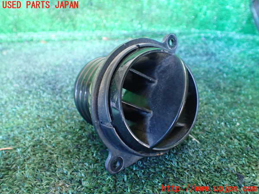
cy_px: 97
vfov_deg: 46.8
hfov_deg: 60.0
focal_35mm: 30
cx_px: 130
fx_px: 224
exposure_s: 1/30
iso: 1000
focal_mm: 5.4
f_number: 2.3
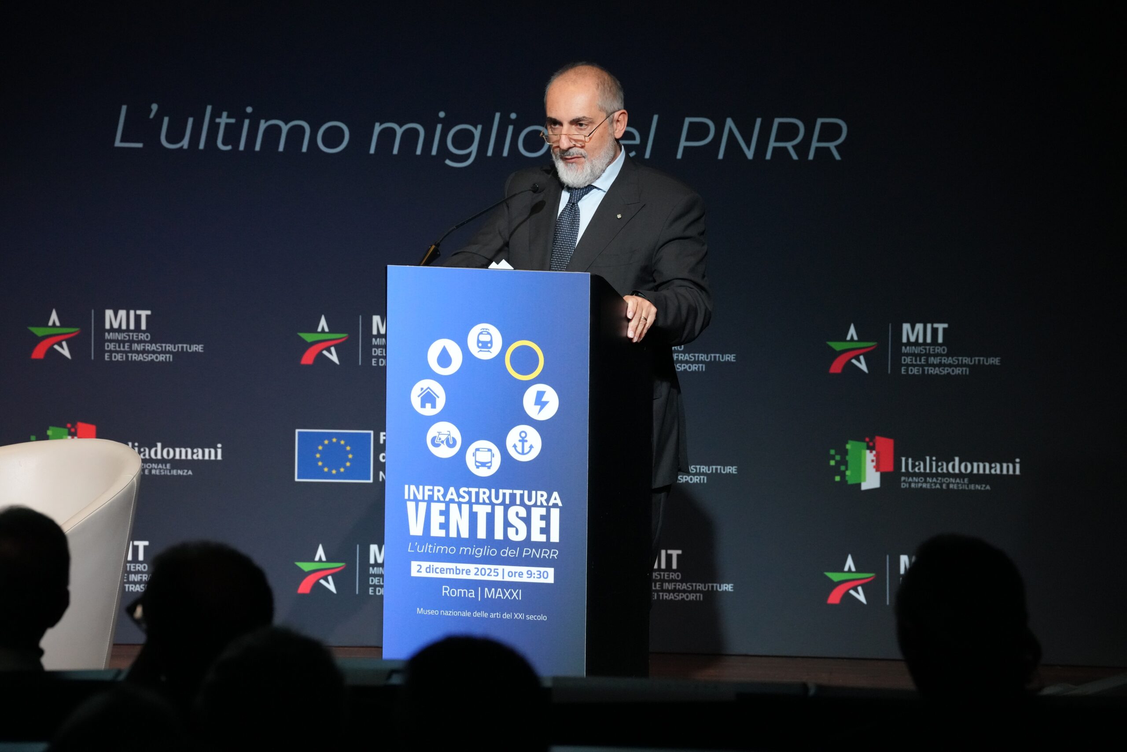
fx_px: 6261
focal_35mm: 200
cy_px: 376
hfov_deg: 10.3
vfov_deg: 6.9
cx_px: 564
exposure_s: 1/160
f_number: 7.1
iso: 5000
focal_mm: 200
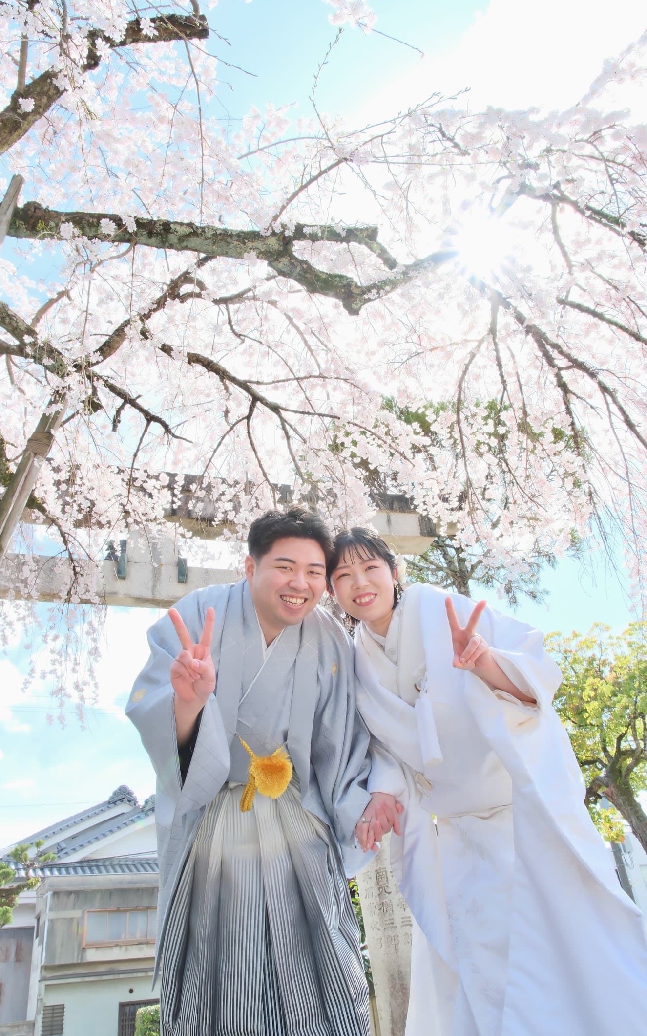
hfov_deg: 46.0
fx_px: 762
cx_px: 324
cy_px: 517
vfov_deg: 68.4
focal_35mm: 27
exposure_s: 1/125
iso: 800
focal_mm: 17
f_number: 11
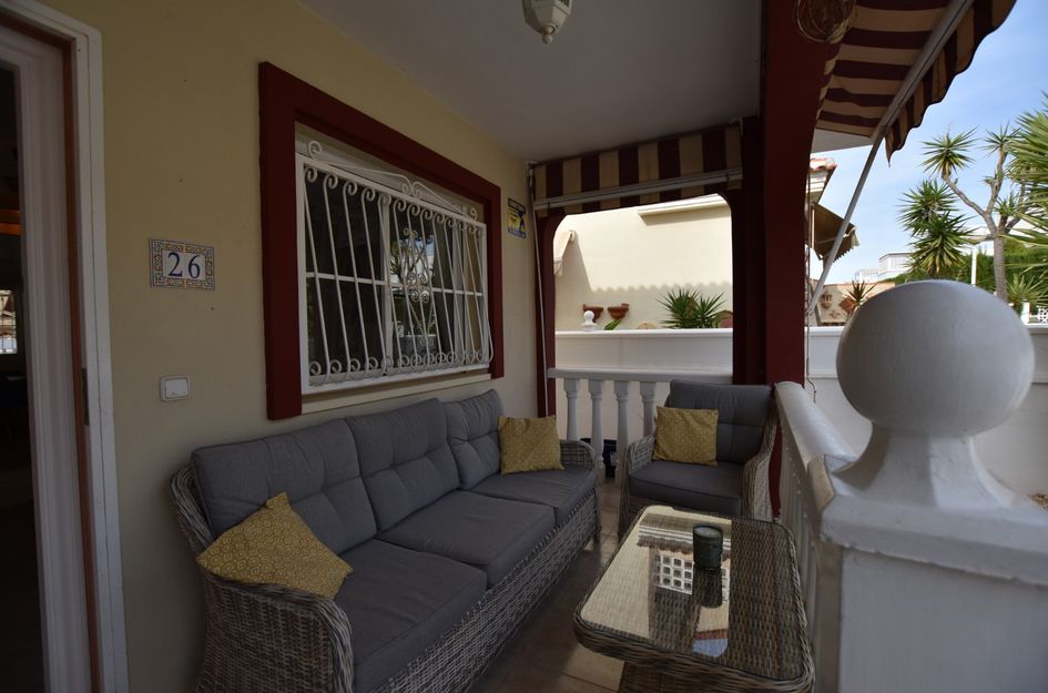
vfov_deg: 77.0
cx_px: 524
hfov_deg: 100.5
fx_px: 436
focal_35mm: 15
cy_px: 346
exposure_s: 1/1600
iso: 200
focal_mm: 10
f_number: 4.5
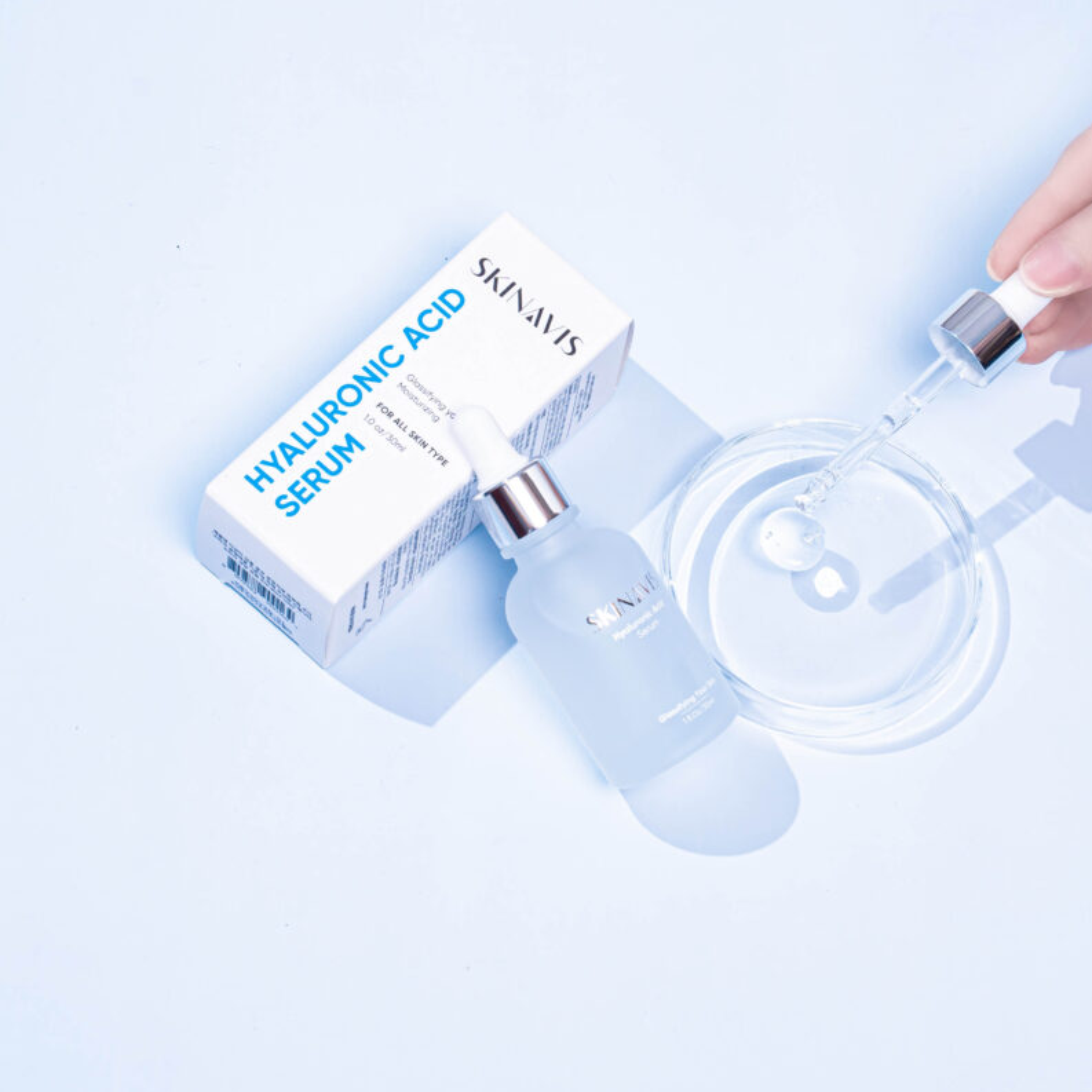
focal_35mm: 135
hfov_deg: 12.9
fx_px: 4818
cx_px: 738
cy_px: 548
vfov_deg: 12.9
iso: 125
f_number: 10
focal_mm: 70
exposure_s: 1/25
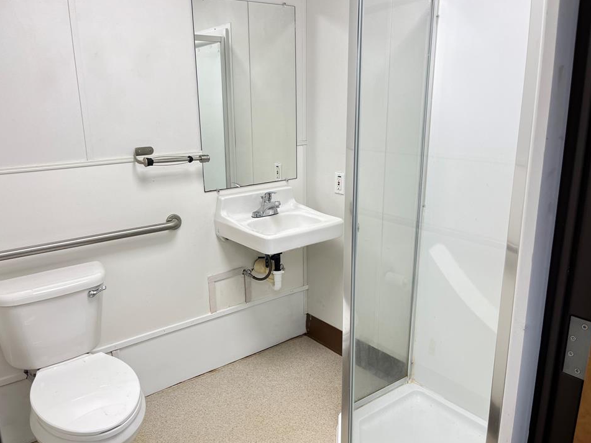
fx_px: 478
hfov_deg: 63.4
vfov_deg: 49.7
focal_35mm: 28
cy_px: 227
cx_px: 275
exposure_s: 1/120
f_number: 1.6
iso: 100
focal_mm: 5.1
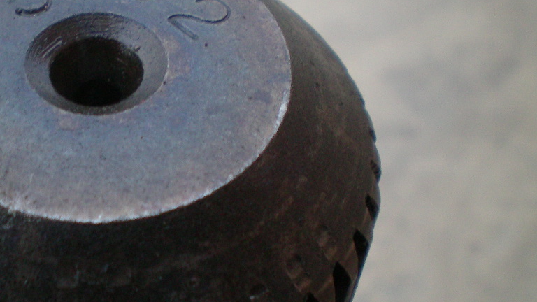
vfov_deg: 17.4
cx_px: 106
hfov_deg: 29.8
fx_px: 982
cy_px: 108
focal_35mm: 69
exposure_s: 1/50
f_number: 3.1
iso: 80
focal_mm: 6.3
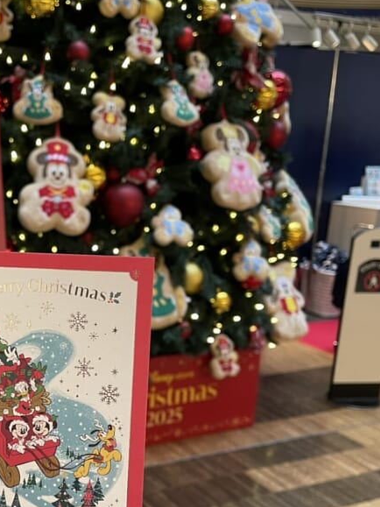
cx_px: 46
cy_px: 327
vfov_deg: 40.9
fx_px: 674
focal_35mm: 46
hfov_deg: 30.3
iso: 80
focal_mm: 4.2
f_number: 1.6
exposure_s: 1/50
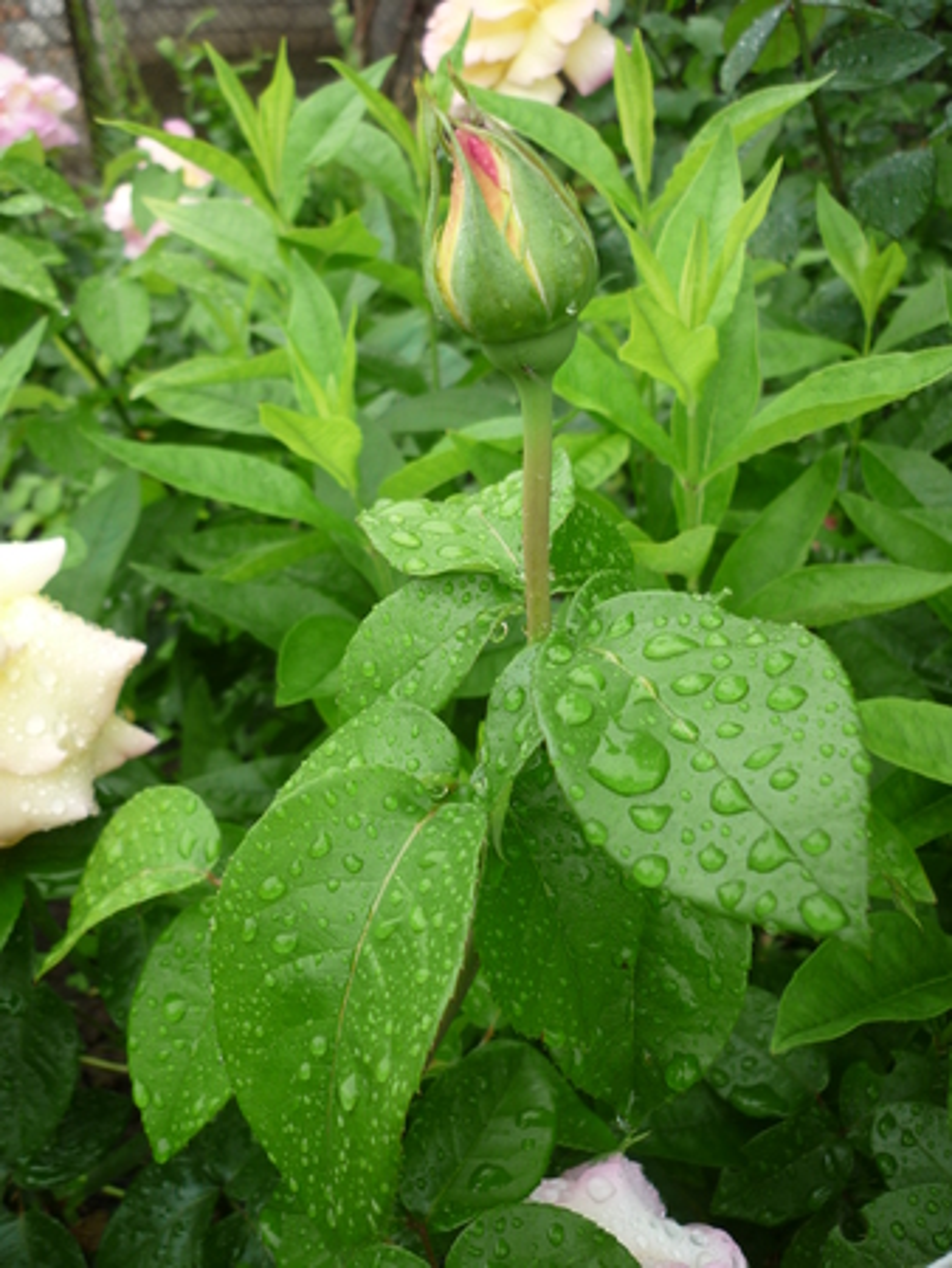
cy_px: 634
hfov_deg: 43.0
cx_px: 476
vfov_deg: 55.3
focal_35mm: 33
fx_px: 1209
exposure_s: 1/100
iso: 80
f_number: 2.8
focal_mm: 5.5
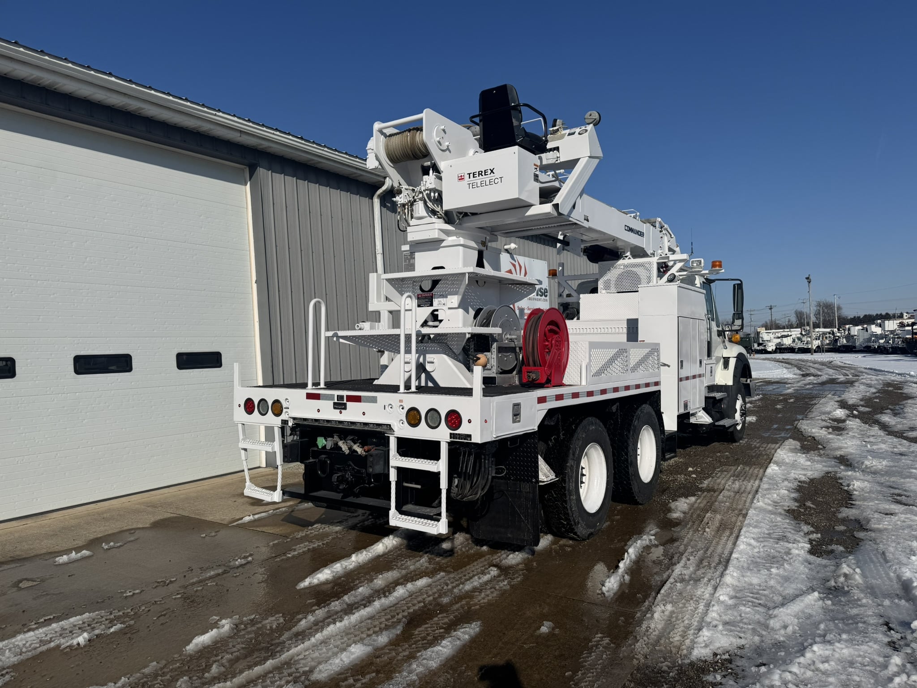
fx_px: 636
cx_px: 458
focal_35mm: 24
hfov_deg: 71.6
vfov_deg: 56.8
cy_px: 344
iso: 80
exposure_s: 1/12346
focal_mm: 6.76
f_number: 1.78
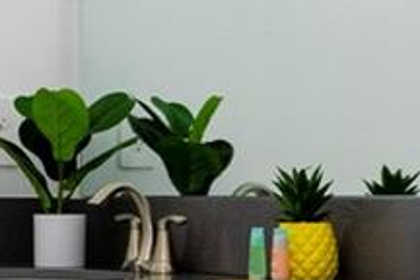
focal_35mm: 126
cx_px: 342
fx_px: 1470
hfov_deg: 16.1
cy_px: 251
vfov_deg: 10.8
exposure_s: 1/60
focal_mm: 17
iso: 1000
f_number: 22
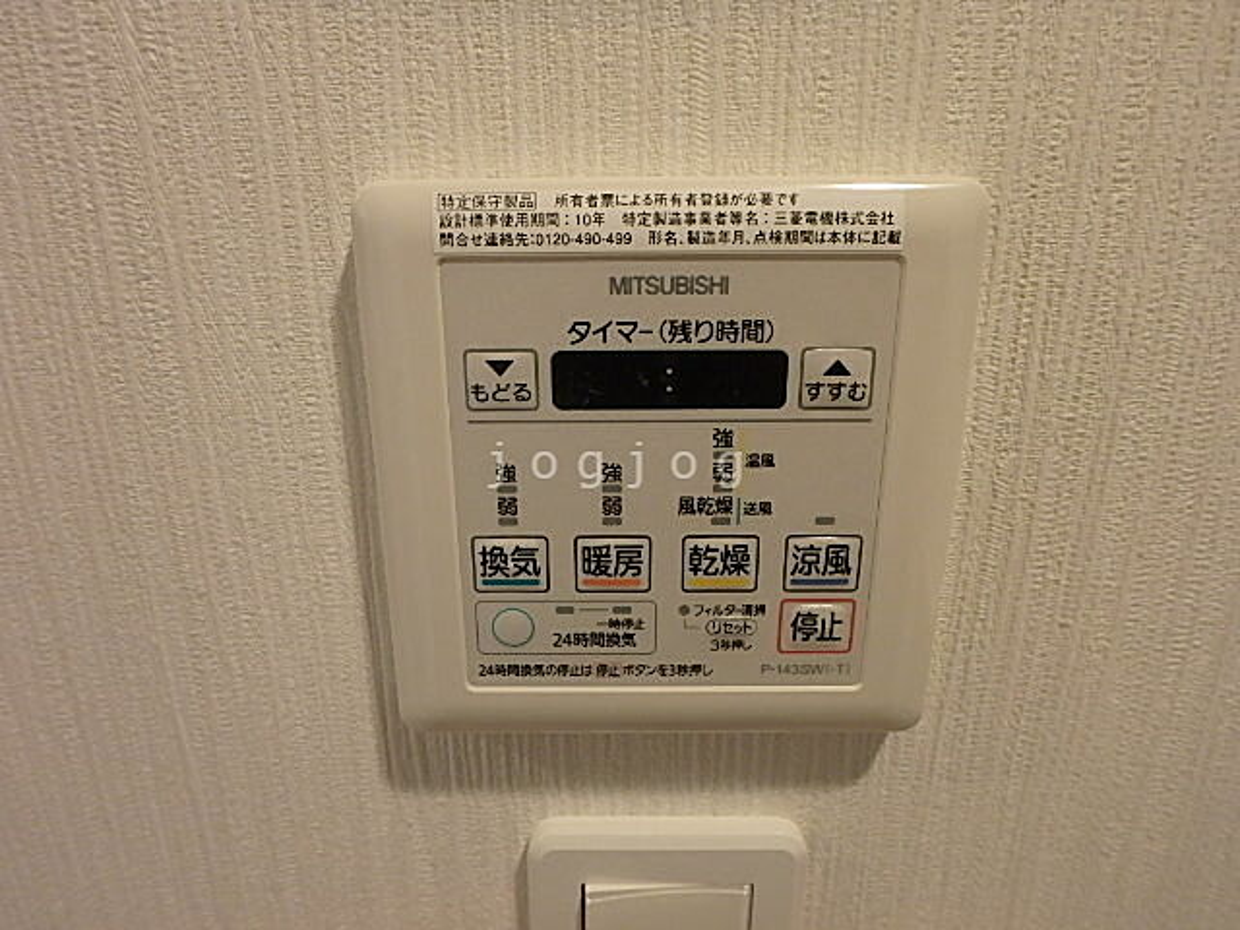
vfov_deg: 63.4
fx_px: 752
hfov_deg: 79.0
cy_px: 465
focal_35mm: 21
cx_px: 620
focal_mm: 3.7
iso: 320
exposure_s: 1/30
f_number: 3.5
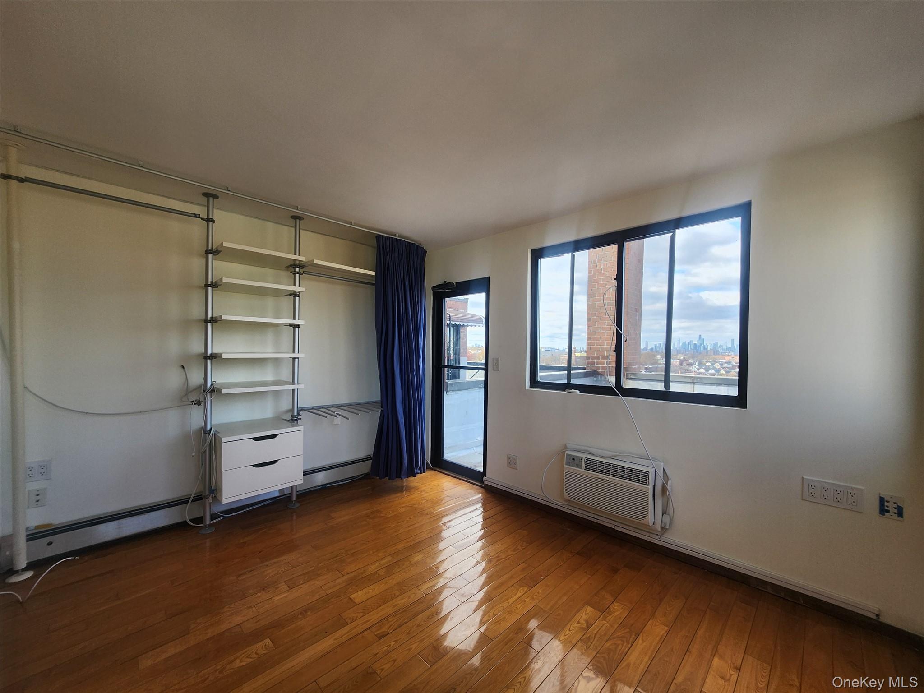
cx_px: 462
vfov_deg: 89.9
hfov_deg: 106.2
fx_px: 347
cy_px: 346
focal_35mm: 13
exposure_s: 1/141
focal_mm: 1.74
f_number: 2.2
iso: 32
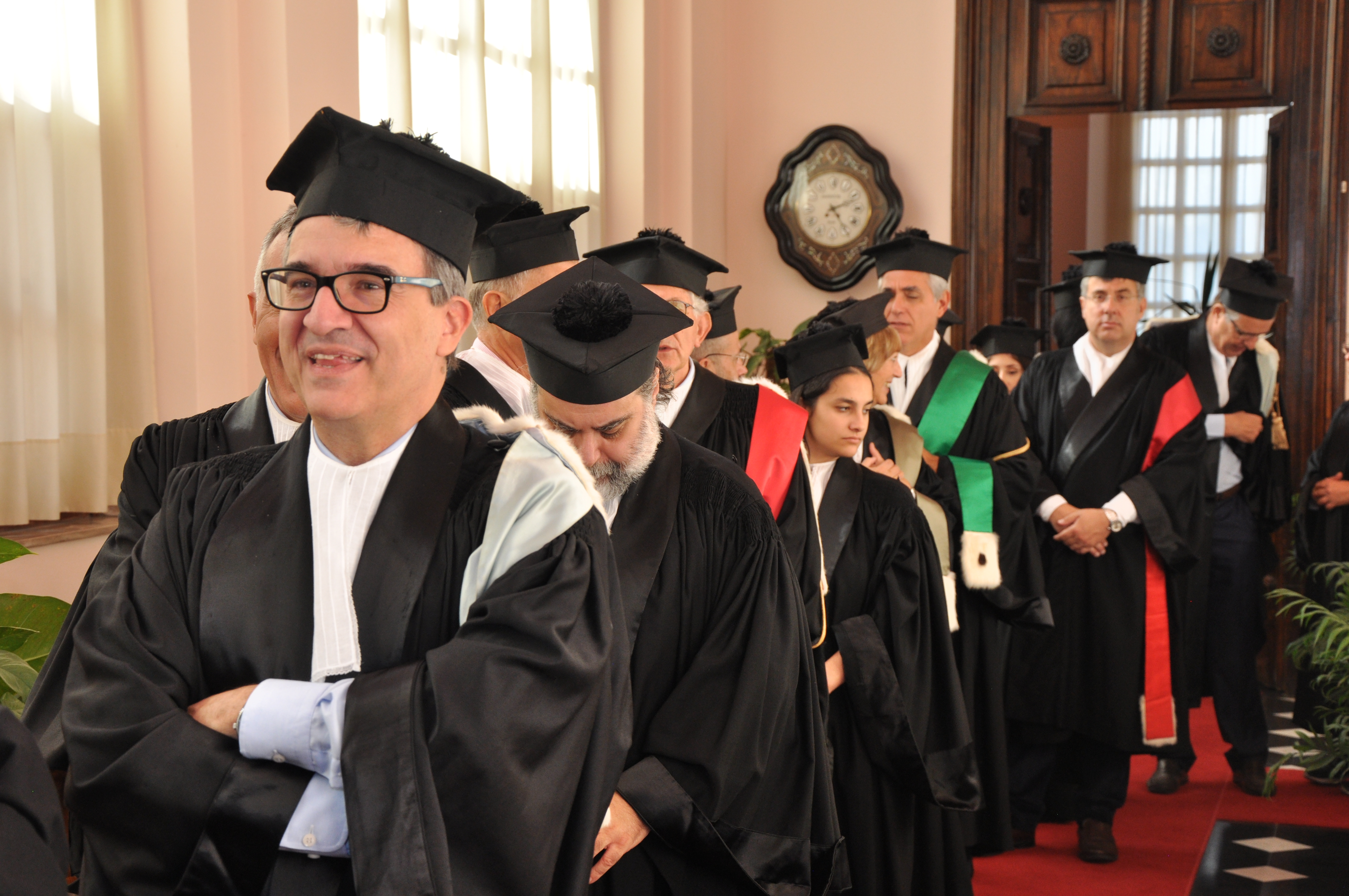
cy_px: 448
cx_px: 674
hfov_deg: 27.0
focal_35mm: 75
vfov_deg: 18.1
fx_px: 2807
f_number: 8
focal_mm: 50
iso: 500
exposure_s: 1/200
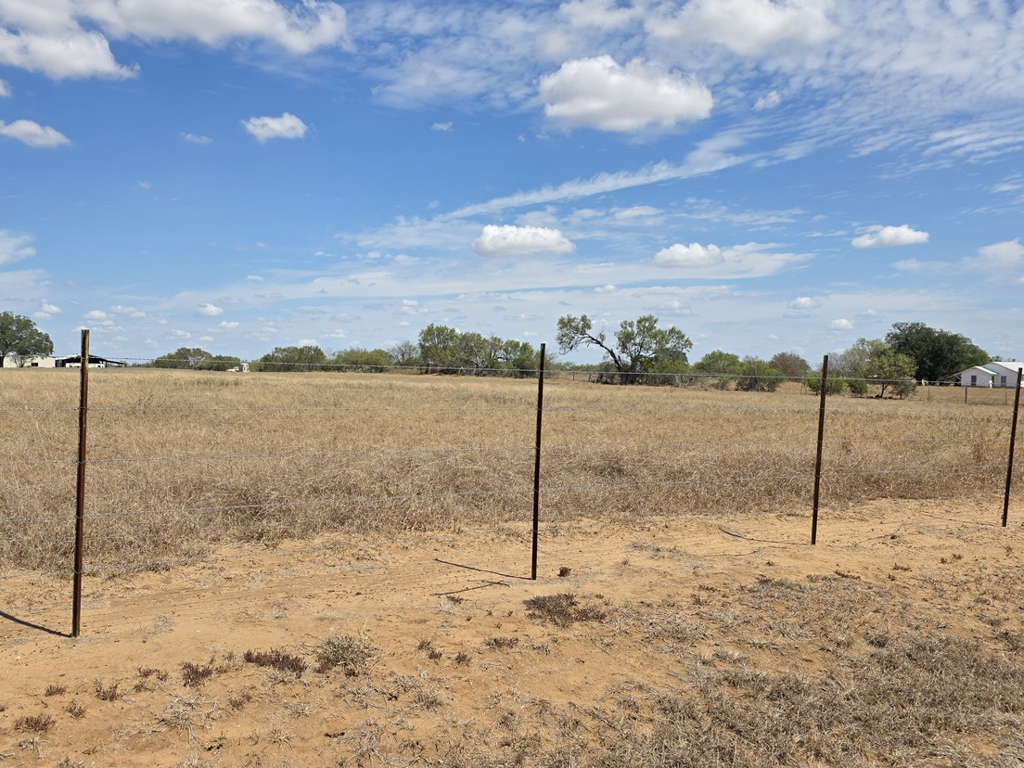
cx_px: 429
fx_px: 887
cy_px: 378
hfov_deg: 59.6
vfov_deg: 46.8
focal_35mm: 30
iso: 80
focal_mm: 6.3
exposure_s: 1/7626
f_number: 1.7
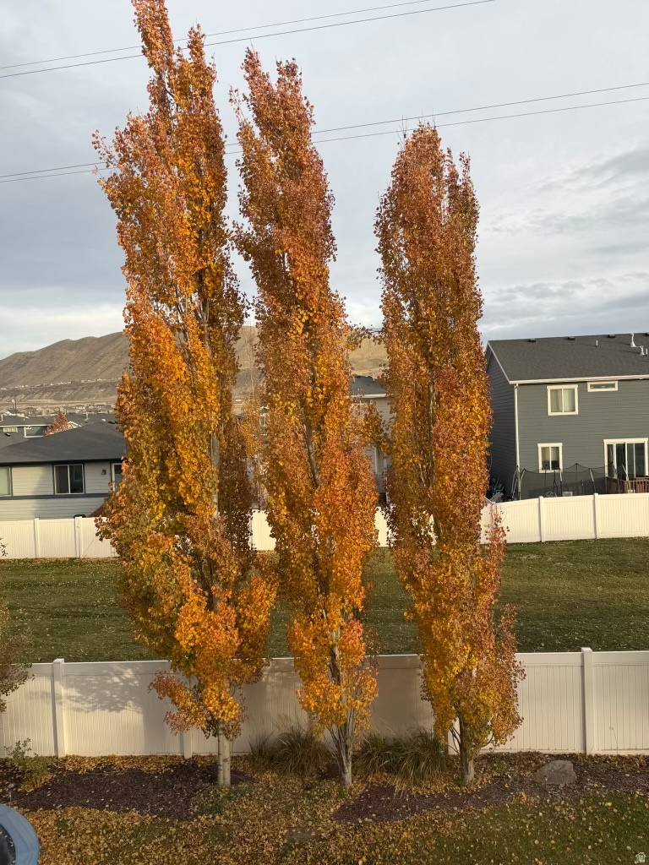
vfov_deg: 71.6
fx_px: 600
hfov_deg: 56.8
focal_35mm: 24
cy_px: 432
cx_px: 324
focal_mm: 6.76
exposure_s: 1/571
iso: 80
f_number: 1.78
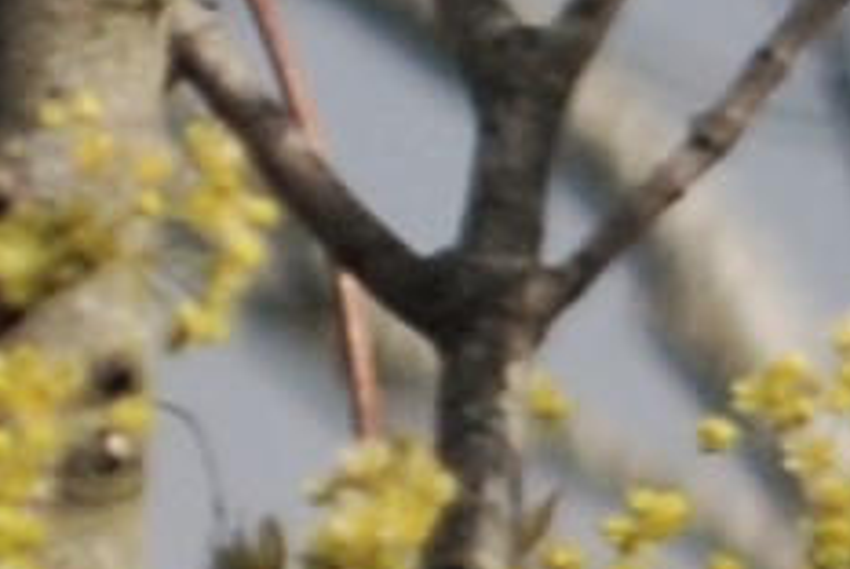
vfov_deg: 0.3
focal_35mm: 5220
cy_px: -605
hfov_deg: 0.4
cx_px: -1246
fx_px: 123403
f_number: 6.3
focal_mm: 500
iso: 200
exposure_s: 1/640
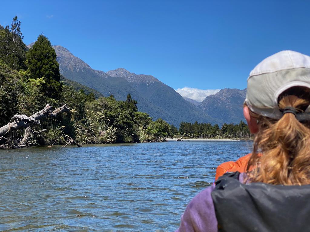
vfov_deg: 28.0
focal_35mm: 52
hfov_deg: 36.8
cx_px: 155
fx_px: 466
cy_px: 116
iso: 20
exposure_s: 1/1295
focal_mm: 6
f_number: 2
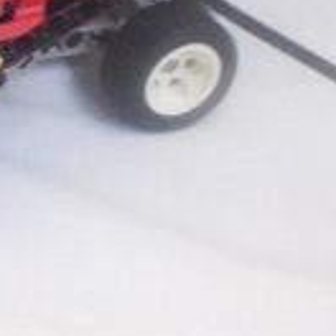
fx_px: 2229
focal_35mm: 203
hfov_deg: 8.0
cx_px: -435
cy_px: -25
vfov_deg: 8.6
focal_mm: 4.99
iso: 100
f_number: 4.5
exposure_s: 1/63
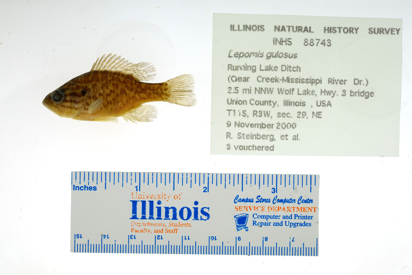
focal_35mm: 60
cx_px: 206
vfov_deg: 22.6
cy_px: 138
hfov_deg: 33.4
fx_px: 687
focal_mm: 60
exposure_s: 1/200
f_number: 10
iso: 100
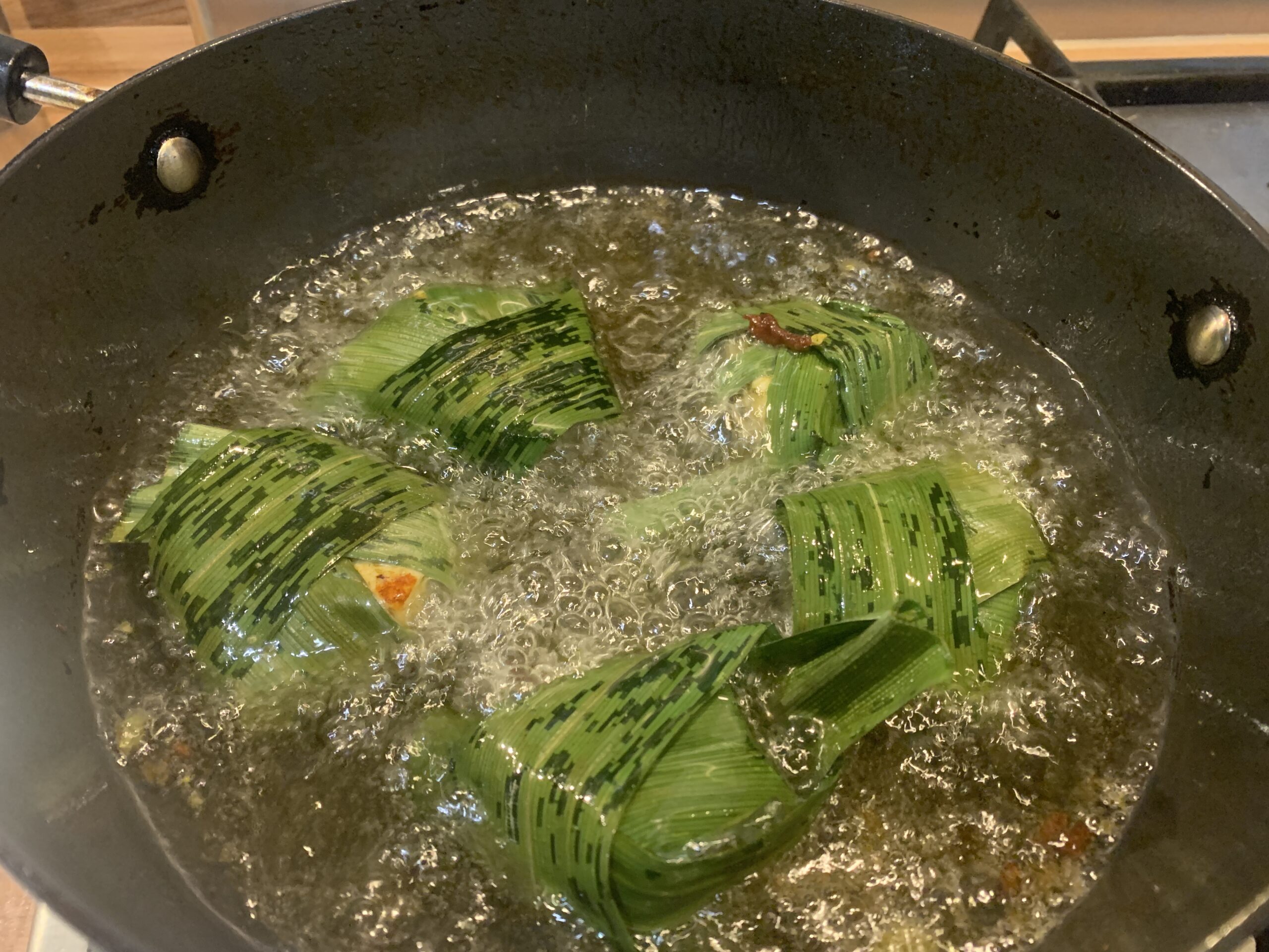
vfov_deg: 53.1
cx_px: 634
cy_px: 476
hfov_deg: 67.3
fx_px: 953
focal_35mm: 26
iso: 400
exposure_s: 1/33
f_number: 1.8
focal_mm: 4.25
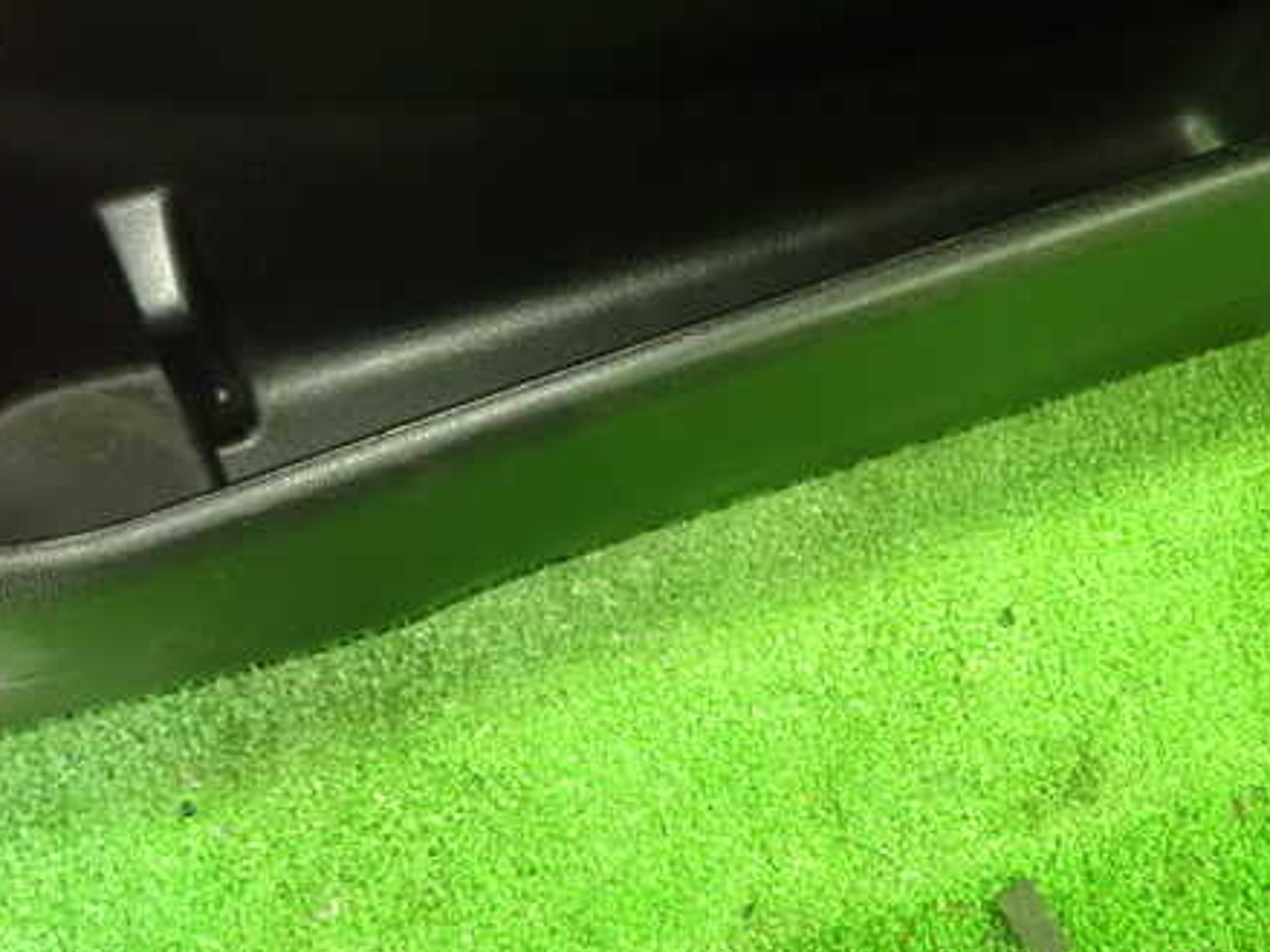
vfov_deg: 35.0
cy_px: 396
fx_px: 1504
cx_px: 602
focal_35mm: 41
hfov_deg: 45.8
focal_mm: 5.5
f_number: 2.3
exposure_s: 1/30
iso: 1600
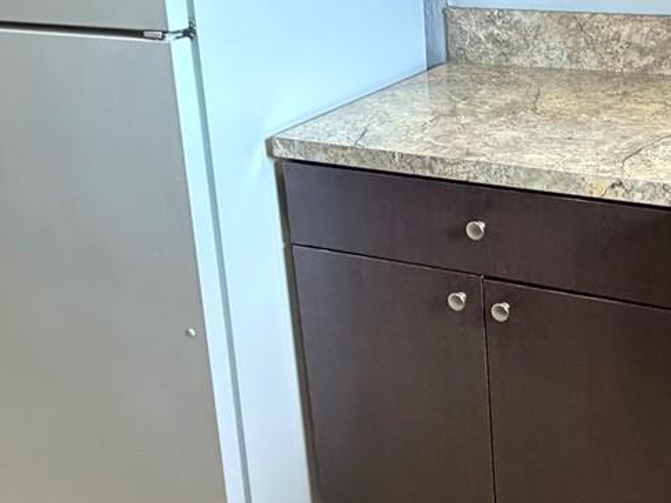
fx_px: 891
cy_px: 94
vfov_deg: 30.7
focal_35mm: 46
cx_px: 566
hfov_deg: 39.1
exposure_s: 1/40
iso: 1250
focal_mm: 2.22
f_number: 2.2
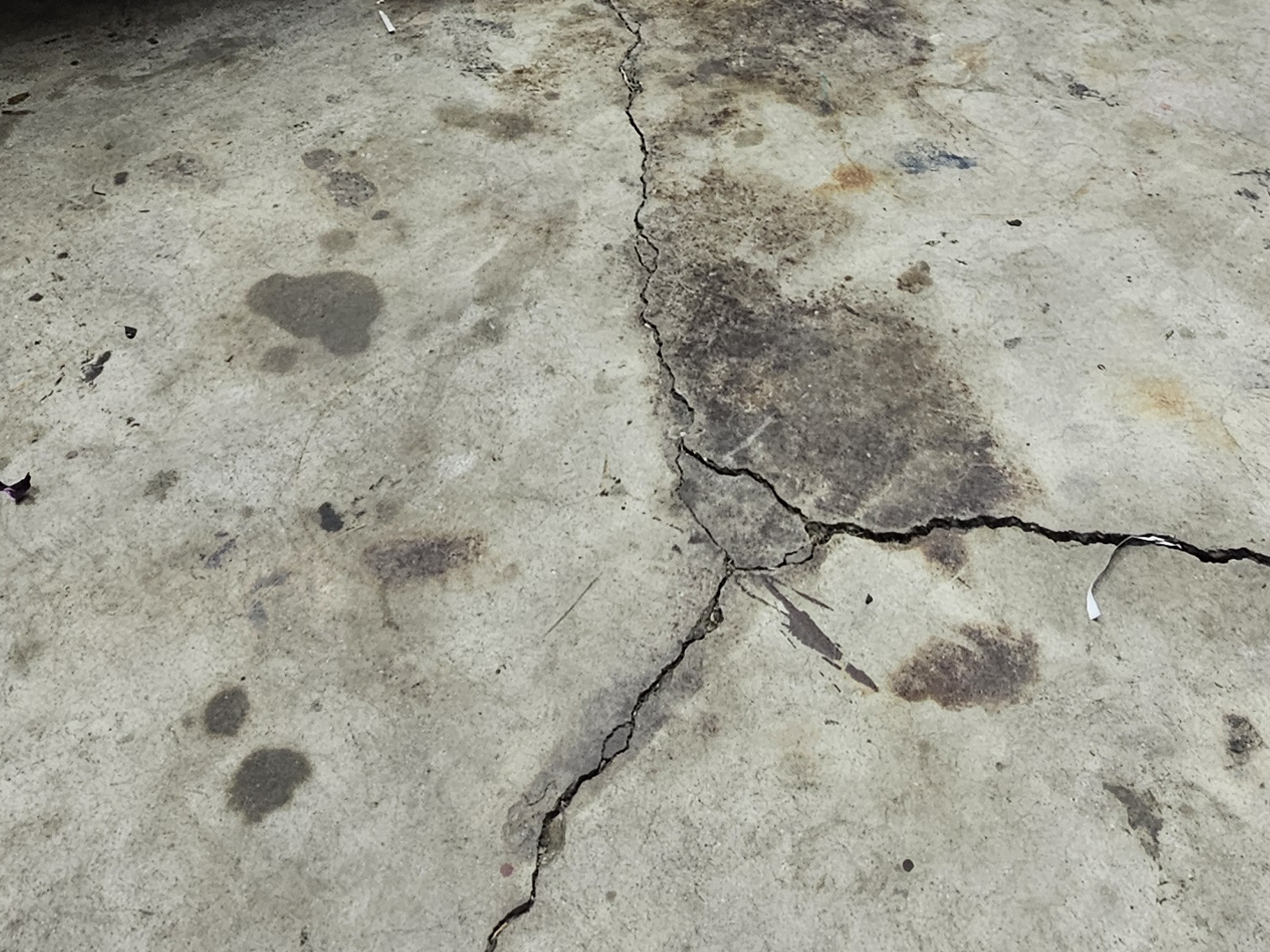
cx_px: 725
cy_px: -207
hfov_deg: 51.2
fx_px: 1321
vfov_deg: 32.4
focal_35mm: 36
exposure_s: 1/60
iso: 160
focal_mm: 2.2
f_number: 2.2
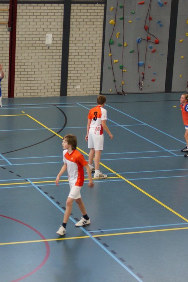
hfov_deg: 16.7
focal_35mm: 80
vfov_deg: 25.4
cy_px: 140
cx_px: 0
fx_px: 625
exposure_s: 1/160
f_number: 2.8
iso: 400
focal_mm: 35
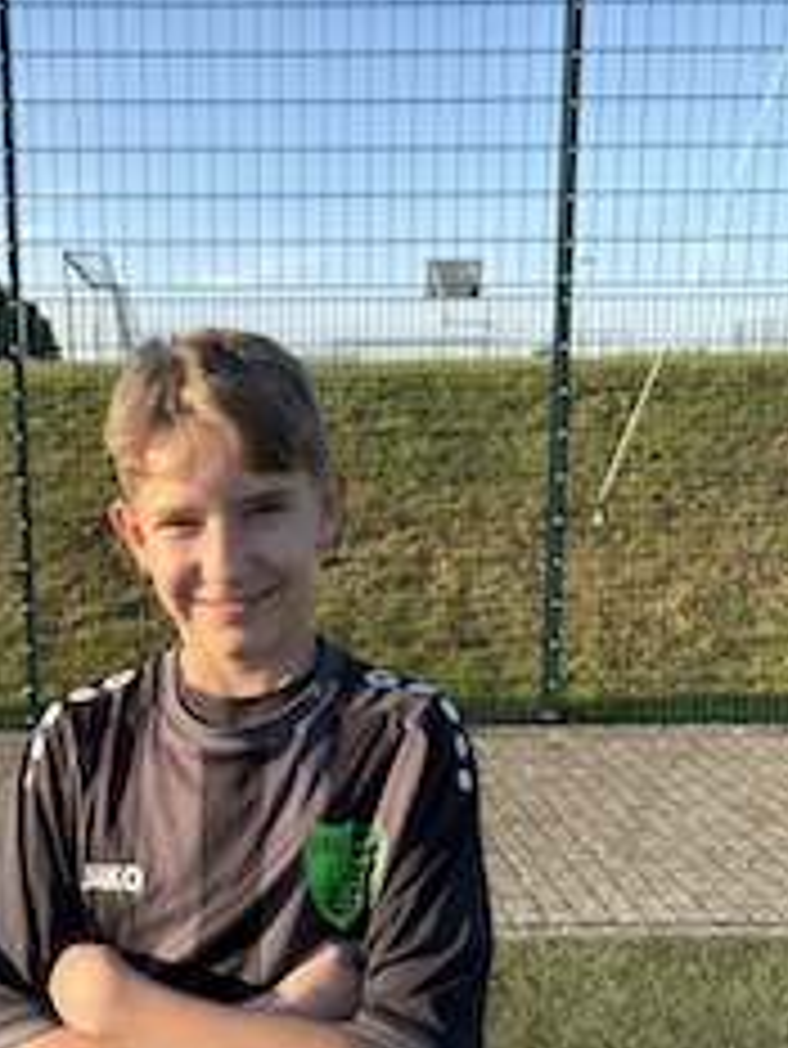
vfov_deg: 48.8
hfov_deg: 37.2
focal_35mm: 38
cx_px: 243
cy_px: 596
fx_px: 1152
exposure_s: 1/1420
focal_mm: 5.96
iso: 50
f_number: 1.6
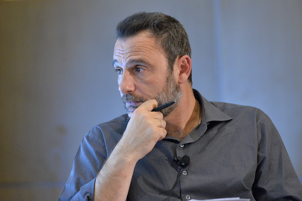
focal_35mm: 190
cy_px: 100
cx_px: 151
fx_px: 1593
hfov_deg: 10.8
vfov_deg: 7.2
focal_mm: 190
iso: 8000
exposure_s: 1/125
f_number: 4
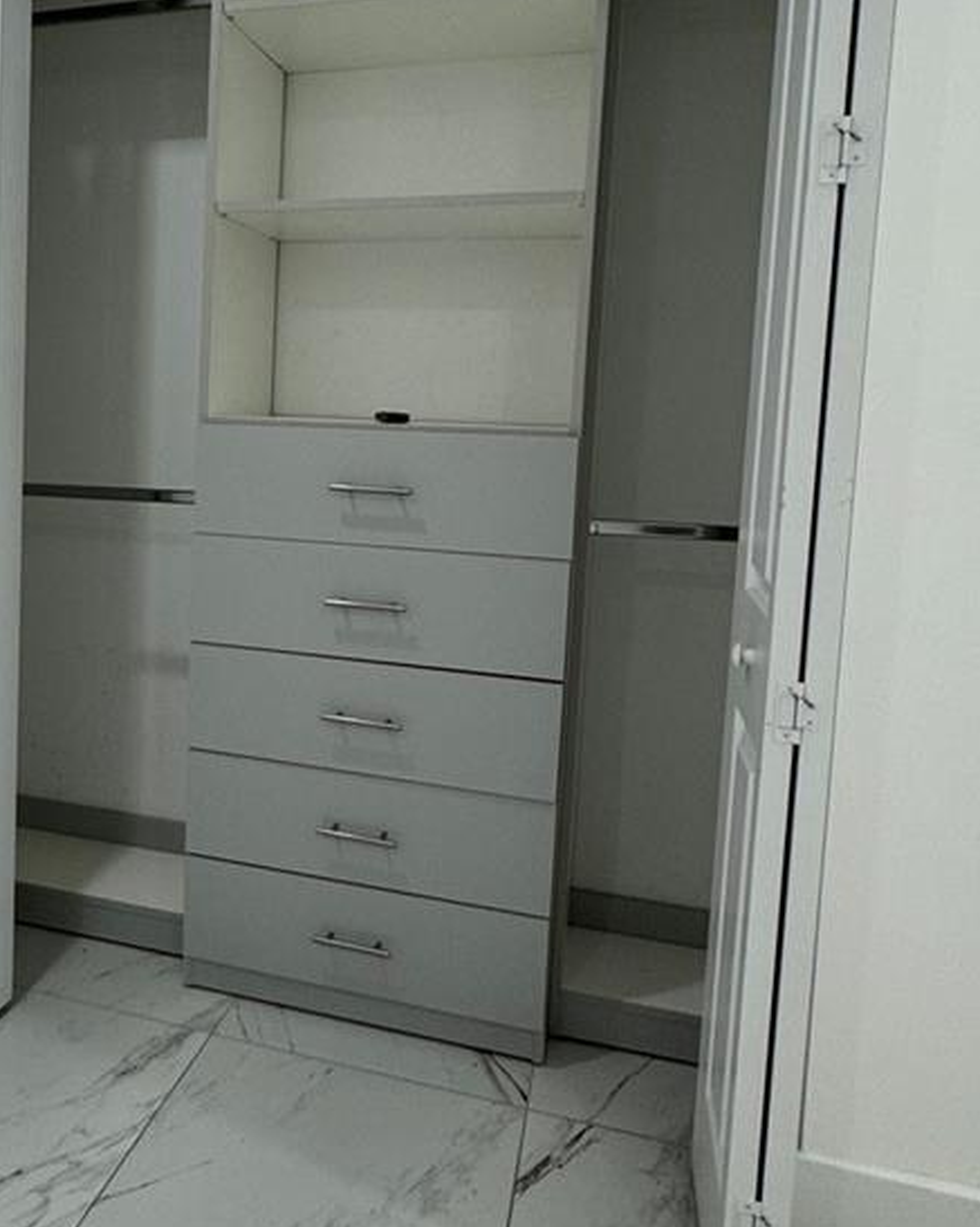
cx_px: 249
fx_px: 1089
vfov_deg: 58.4
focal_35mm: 30
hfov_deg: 46.8
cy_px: 500
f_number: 2.2
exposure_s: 1/60
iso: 160
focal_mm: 2.22
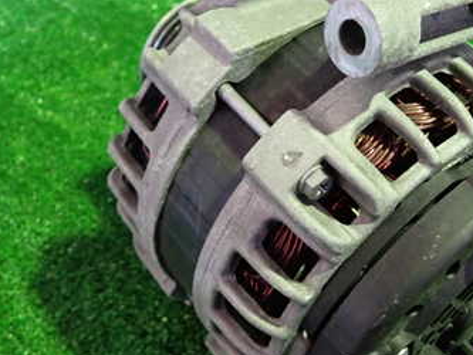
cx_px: 322
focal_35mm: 45
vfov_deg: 32.1
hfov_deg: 41.4
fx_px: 615
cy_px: 204
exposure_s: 1/30
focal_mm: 4.5
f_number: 2
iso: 800
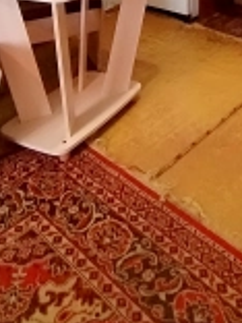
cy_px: -124
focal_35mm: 48
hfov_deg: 29.1
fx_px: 447
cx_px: 214
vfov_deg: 29.5
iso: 793
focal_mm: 1.42
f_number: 2.2
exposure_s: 1/33.3
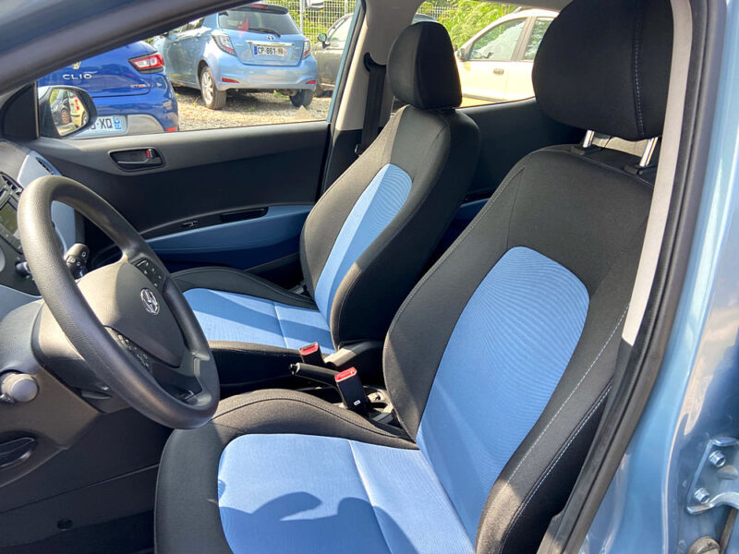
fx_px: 555
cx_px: 370
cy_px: 277
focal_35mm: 26
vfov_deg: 53.1
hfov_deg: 67.3
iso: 32
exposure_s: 1/169
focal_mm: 4.25
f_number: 1.8
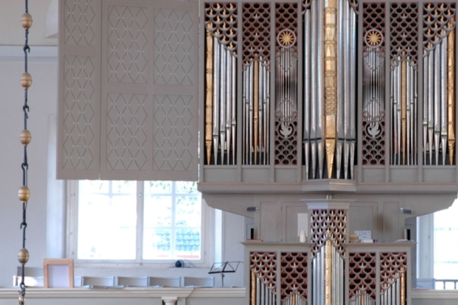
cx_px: 330
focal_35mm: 127
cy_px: 161
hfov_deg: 16.1
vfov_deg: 10.8
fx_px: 1615
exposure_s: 1/4
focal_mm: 52
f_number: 5
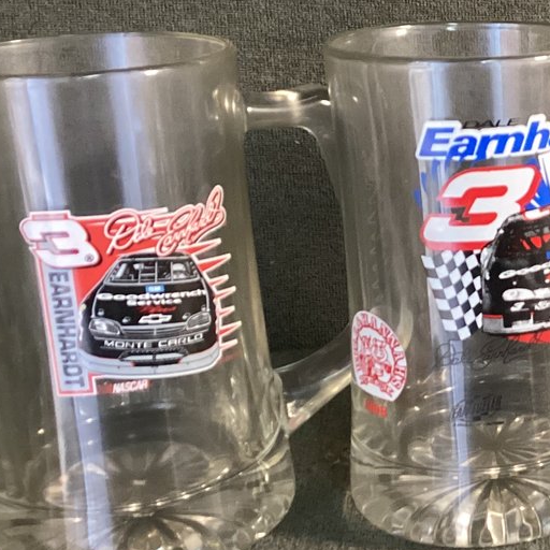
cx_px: 763
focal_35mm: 81
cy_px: 245
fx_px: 1456
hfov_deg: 19.3
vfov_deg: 21.4
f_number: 2.4
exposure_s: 1/60
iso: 400
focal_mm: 3.3
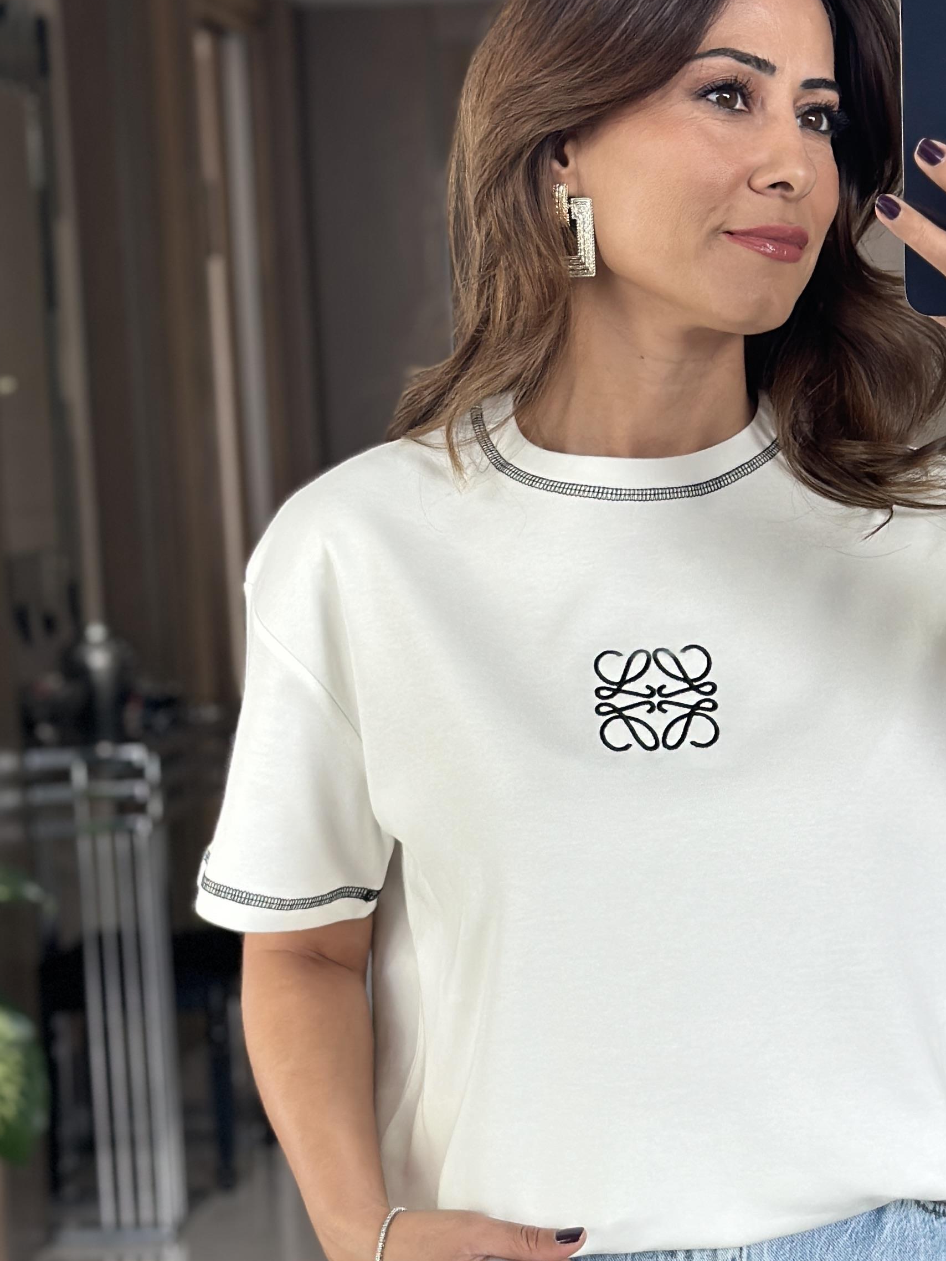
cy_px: 816
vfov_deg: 22.9
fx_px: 3097
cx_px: 722
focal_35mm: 85
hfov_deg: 17.3
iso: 100
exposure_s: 1/121
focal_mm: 6.86
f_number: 1.78
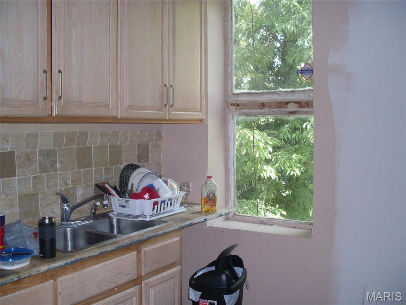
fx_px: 446
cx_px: 203
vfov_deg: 37.7
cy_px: 152
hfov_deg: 49.0
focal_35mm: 38
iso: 100
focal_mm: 6.3
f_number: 2.8
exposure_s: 1/45
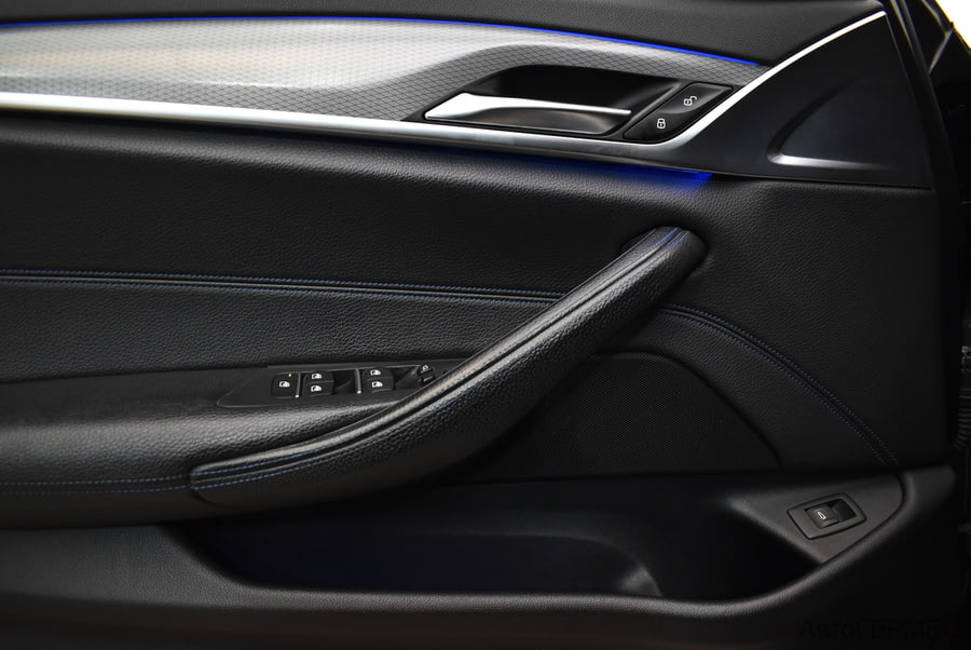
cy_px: 325
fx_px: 729
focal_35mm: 27
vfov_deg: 48.0
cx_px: 486
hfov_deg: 67.3
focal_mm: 18
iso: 800
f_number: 3.5
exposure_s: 1/30
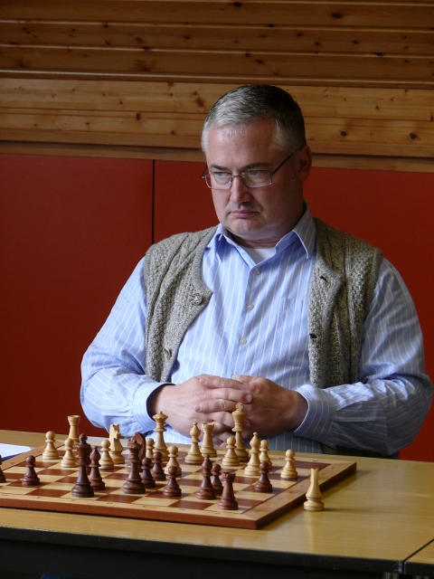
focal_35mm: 169
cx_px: 217
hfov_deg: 8.8
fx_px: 2825
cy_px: 290
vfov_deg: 11.7
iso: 125
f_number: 3.6
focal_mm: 32
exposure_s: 1/30
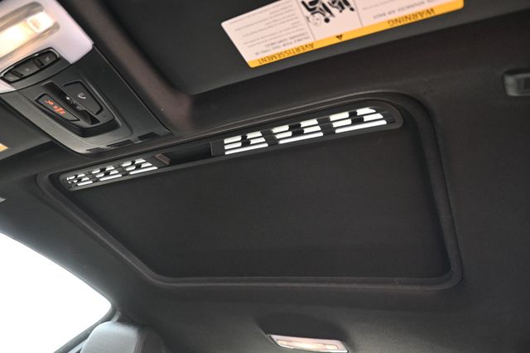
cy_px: 176
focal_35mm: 24
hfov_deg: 73.8
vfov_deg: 53.1
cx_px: 265
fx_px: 353
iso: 1600
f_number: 3.5
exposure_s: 1/125
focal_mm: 16
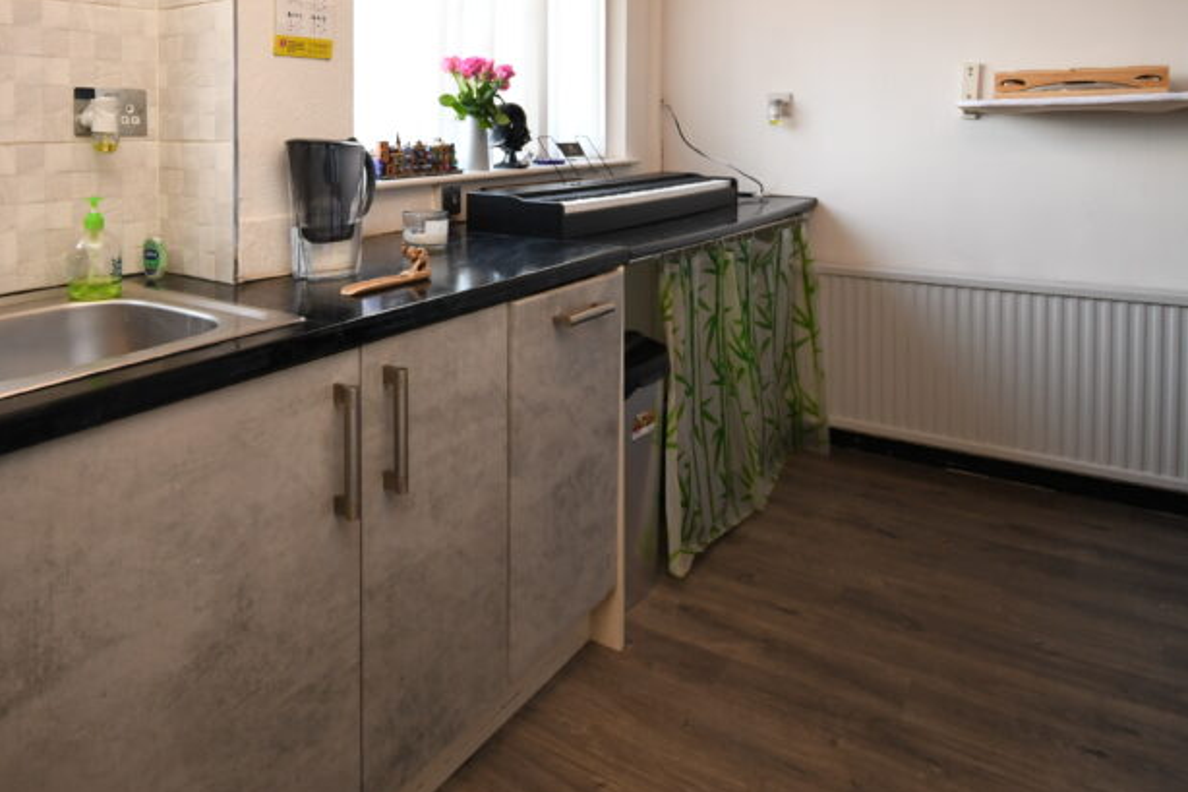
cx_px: 401
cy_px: 145
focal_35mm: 25
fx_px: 825
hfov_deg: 69.6
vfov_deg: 48.1
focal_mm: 10
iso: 560
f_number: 4.5
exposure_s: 1/60
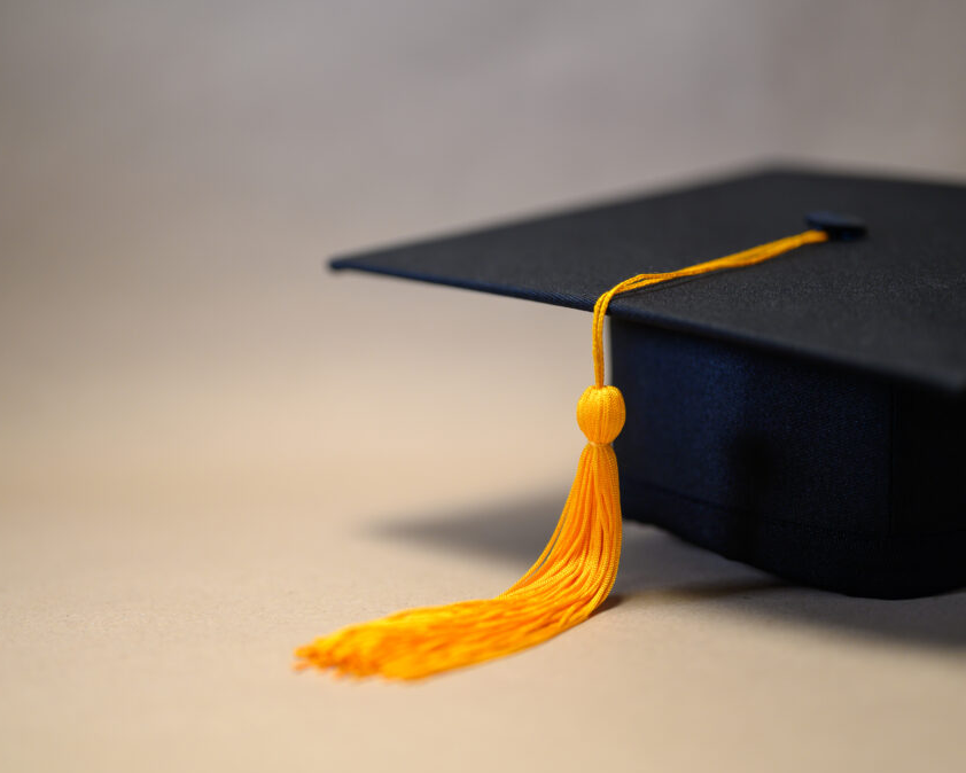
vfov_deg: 26.7
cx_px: 434
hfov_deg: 33.0
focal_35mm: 57
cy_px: 389
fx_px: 1630
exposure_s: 1/200
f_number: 1.8
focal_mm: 50
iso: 250
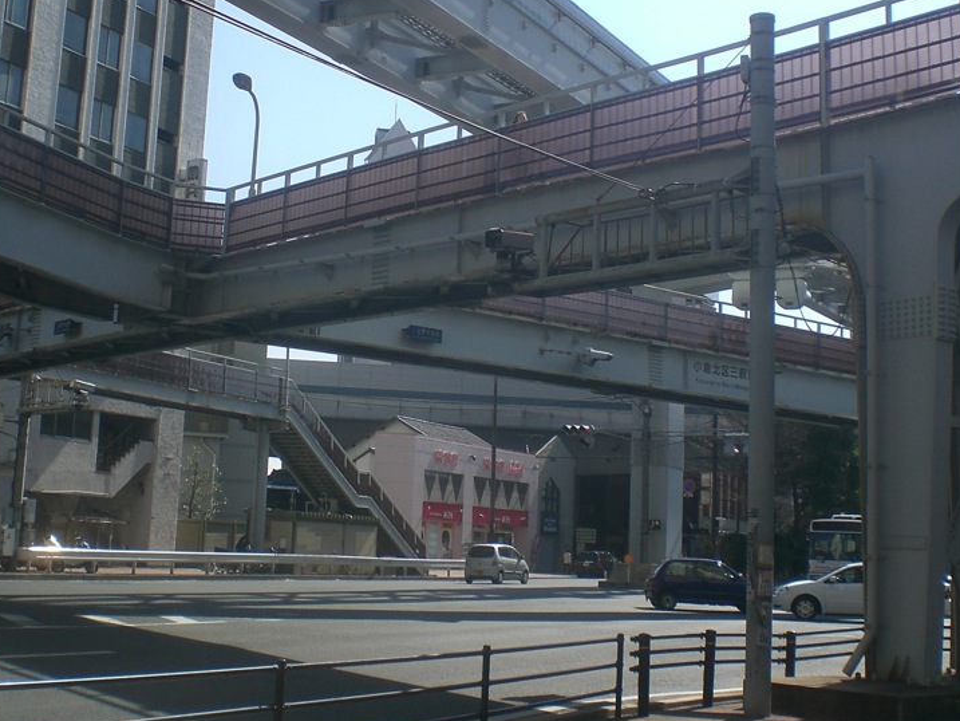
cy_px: 272
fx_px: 1470
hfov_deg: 36.2
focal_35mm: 53
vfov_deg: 27.4
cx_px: 489
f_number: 4.4
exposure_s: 1/400
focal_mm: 6.3
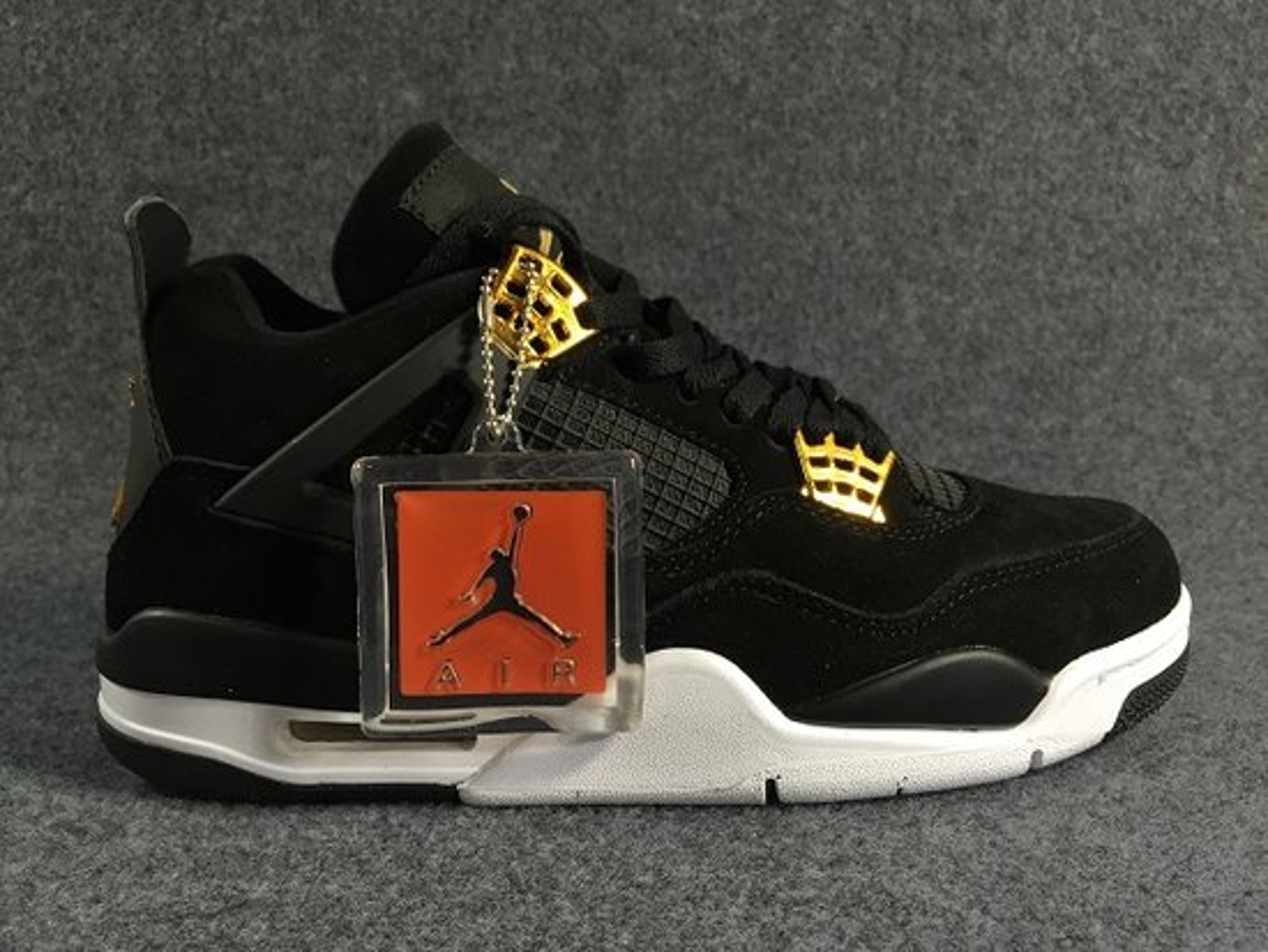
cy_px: 476
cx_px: 634
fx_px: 1063
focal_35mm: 29
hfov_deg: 61.6
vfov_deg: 48.3
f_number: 2.2
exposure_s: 1/33
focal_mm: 4.15
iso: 32
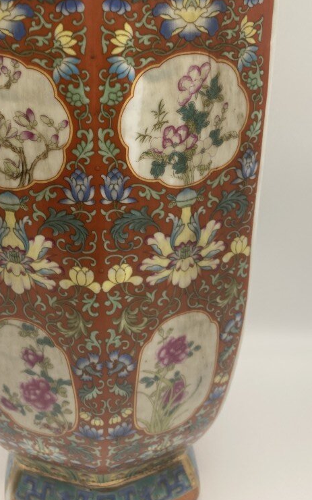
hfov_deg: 31.1
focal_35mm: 41
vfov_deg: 47.7
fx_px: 558
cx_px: 113
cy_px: 179
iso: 25
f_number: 1.8
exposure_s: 1/203
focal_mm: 3.99
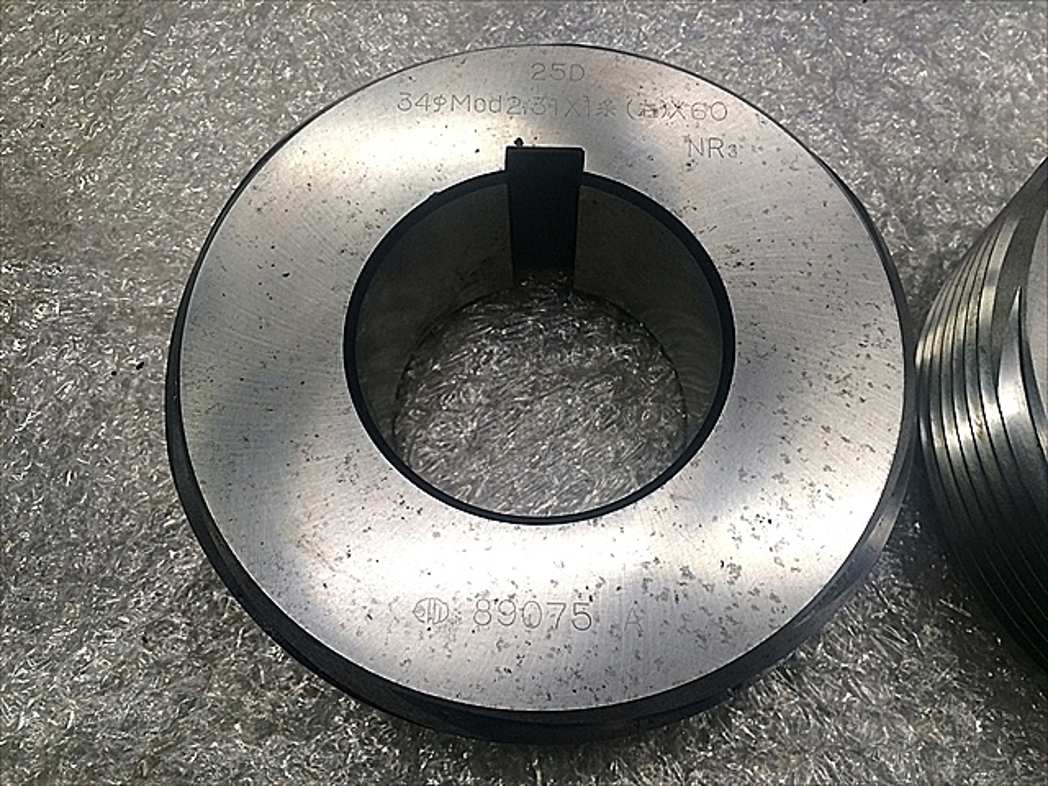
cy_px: 393
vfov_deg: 48.2
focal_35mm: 29
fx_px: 878
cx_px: 524
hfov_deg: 61.7
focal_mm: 4.15
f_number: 2.2
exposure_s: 1/40
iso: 40
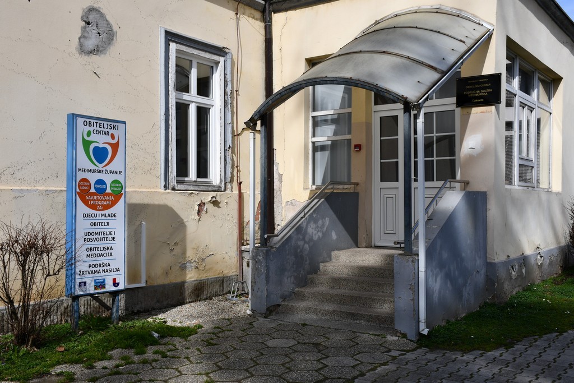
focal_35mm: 36
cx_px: 287
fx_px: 574
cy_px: 192
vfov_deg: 36.9
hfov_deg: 53.1
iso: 100
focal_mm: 24
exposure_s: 1/320
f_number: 9
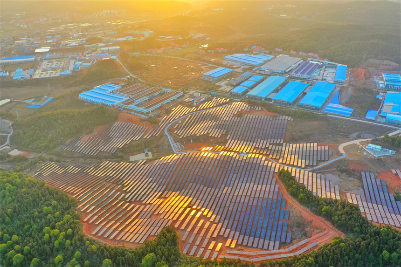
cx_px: 200
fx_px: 312
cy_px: 134
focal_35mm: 28
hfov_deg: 65.5
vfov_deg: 46.4
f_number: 4
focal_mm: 10.26
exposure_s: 1/80
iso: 100
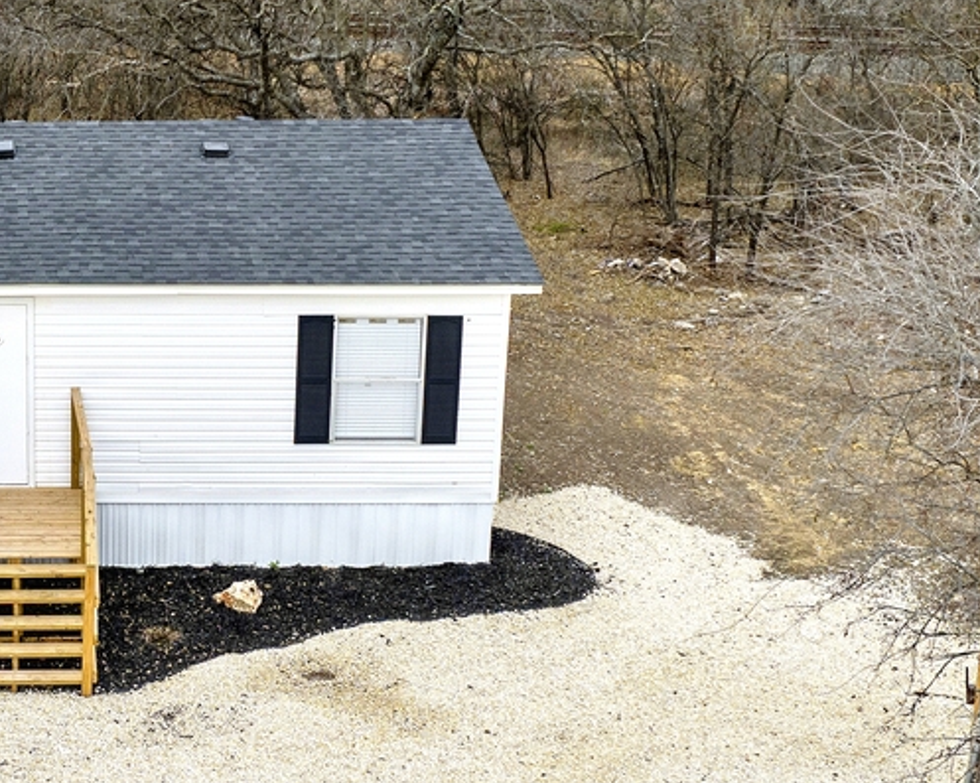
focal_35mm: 68
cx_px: 34
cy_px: 310
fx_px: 1971
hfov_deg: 26.6
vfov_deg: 22.4
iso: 120
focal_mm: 12.29
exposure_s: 1/2000
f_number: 2.8
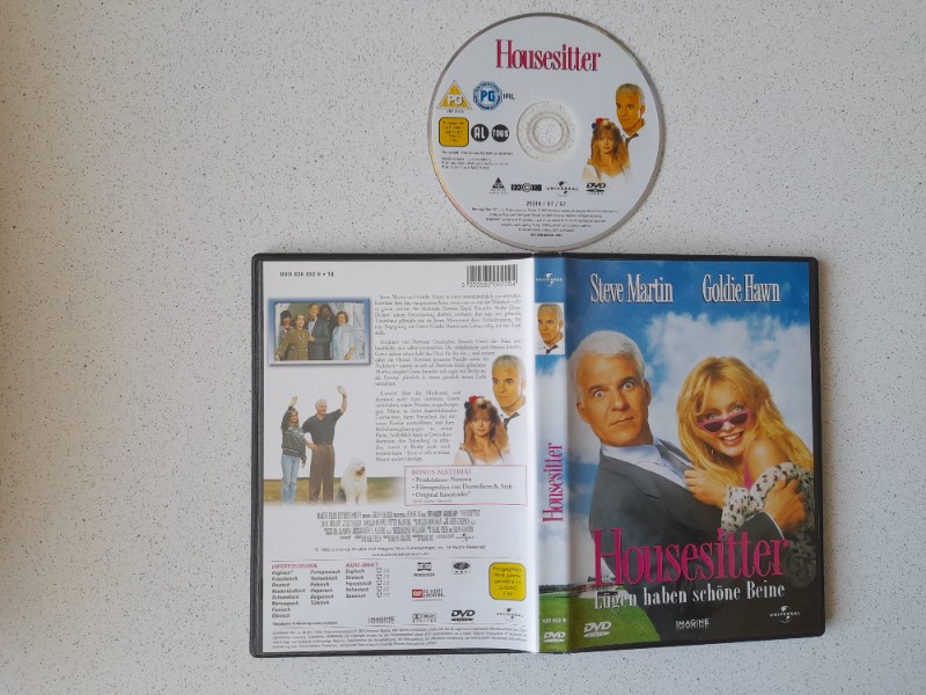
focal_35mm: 25
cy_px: 348
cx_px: 463
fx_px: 669
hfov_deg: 69.4
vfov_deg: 54.9
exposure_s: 1/60
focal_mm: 4.6
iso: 160
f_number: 2
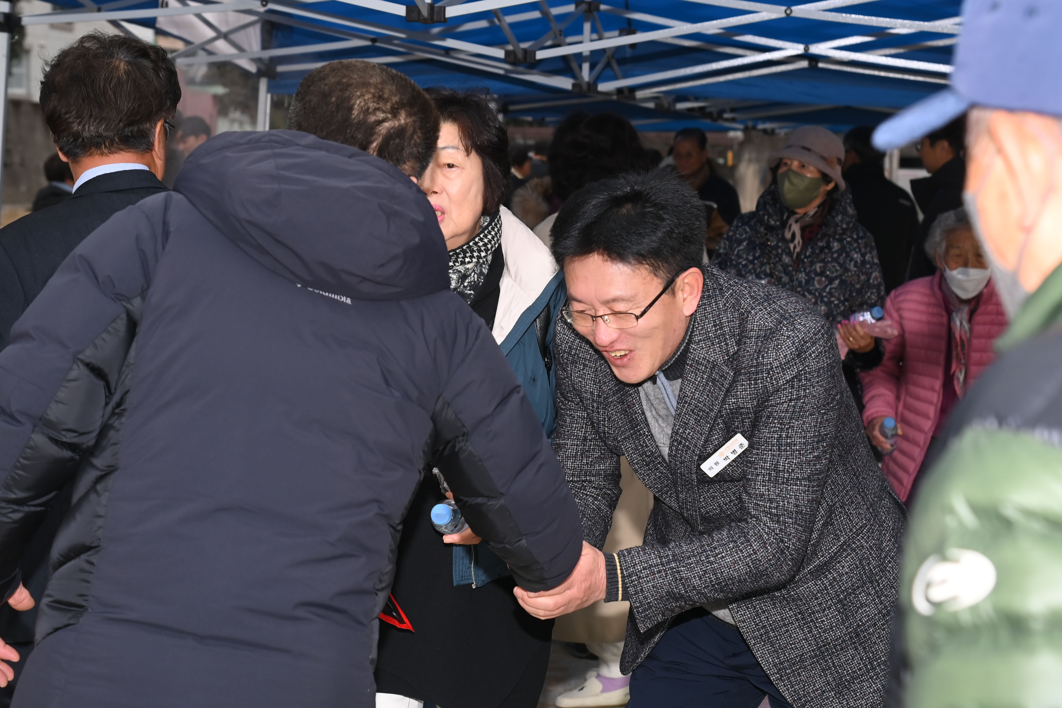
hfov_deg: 28.8
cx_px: 531
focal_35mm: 70
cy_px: 354
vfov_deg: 19.5
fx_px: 2065
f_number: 7.1
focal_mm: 70
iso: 400
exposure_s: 1/500
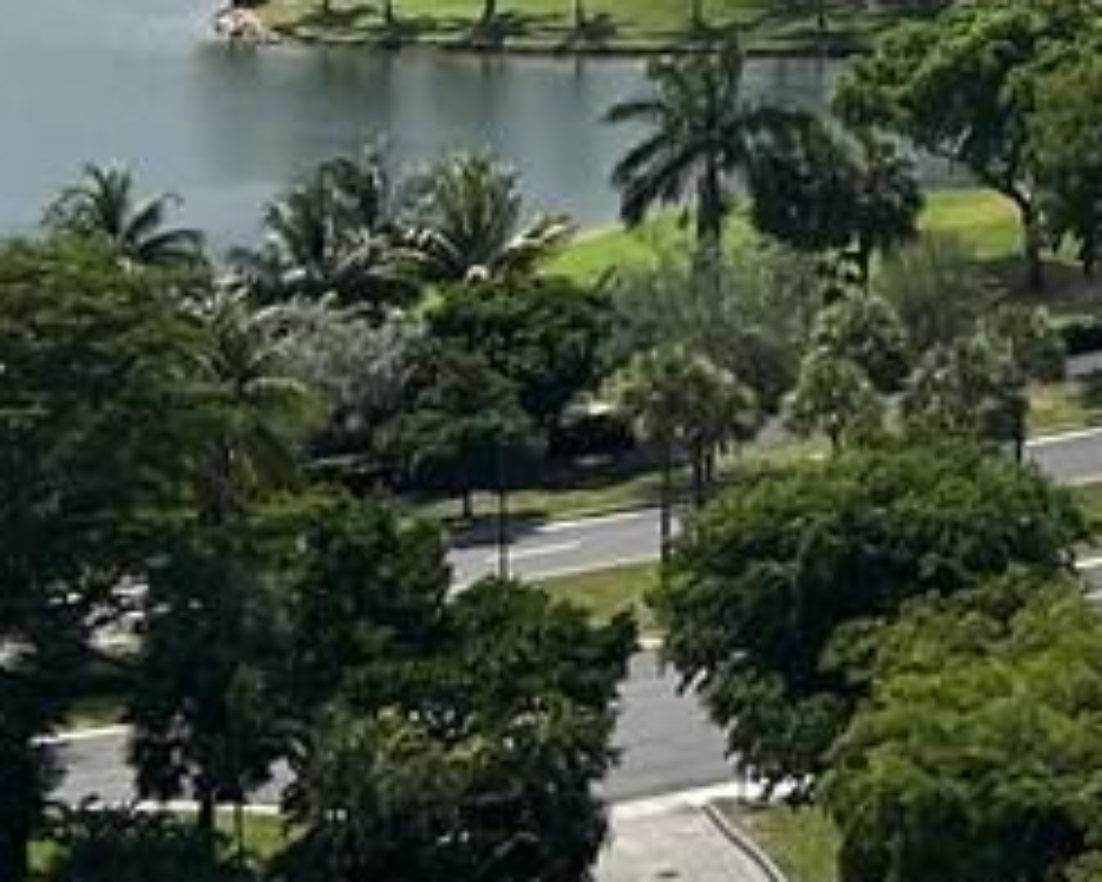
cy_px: -850
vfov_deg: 8.8
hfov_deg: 11.0
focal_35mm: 166
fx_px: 5414
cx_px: 1840
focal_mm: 5.7
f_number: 1.5
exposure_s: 1/6211
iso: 50
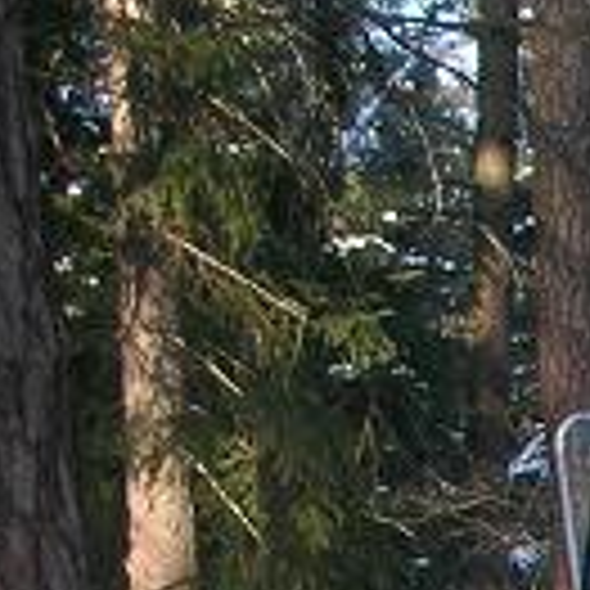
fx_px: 3548
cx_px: 1360
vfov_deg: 9.0
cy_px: 1148
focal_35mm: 184
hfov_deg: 8.7
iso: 50
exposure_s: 1/89.2
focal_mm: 5.8
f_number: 3
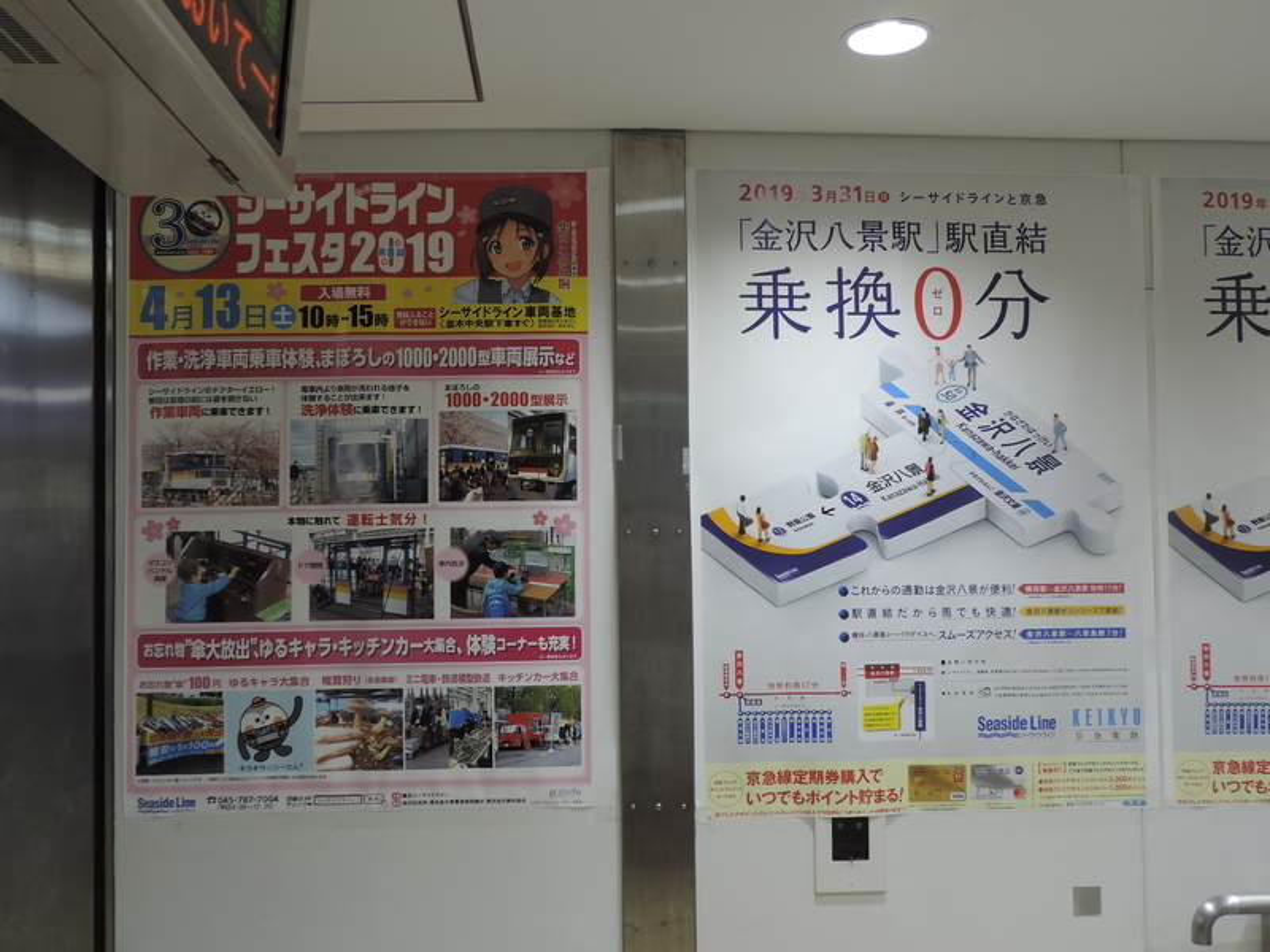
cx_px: 635
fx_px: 1211
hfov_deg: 55.4
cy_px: 476
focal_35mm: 33
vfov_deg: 42.9
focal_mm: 5.8
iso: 90
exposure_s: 1/50
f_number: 3.2
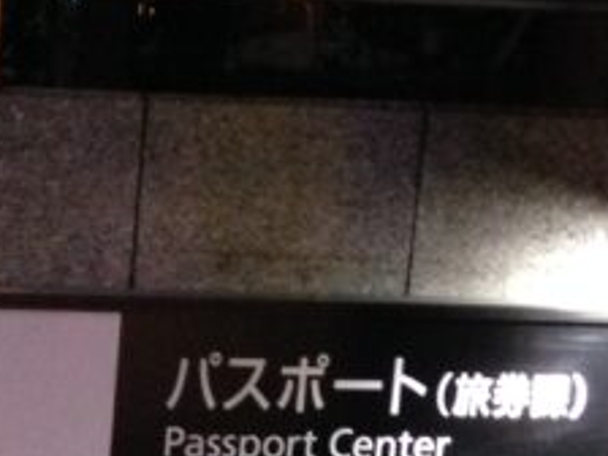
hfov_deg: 12.5
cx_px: -280
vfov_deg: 9.4
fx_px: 2652
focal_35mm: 151
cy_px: 814
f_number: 2.4
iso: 320
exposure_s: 1/20
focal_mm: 4.12
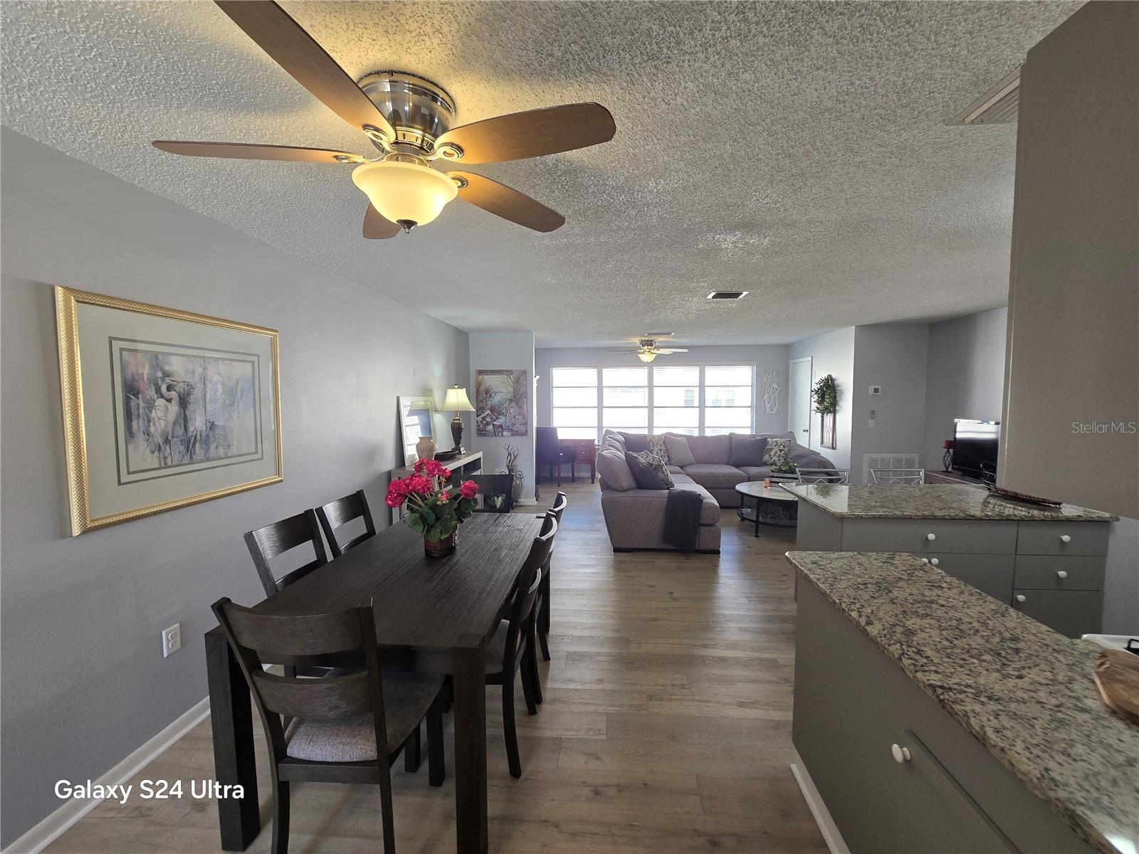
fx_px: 428
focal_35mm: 13
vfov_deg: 89.9
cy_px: 427
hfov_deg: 106.2
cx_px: 570
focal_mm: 2.2
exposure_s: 1/60
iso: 64
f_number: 2.2
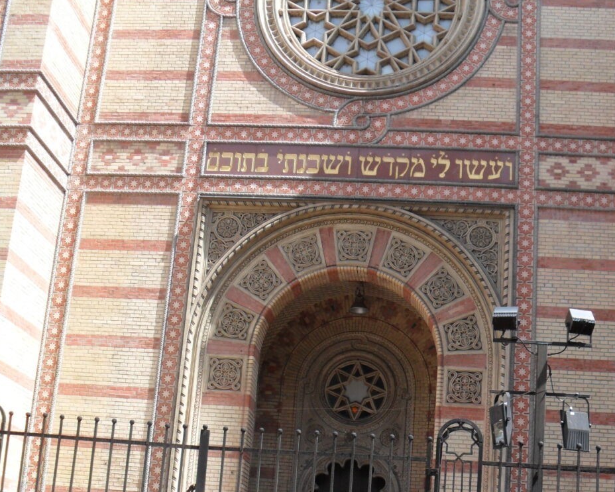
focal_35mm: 53
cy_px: 354
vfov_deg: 28.3
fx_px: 965
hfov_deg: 35.3
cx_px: 348
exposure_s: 1/500
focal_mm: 6.3
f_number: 3
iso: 80
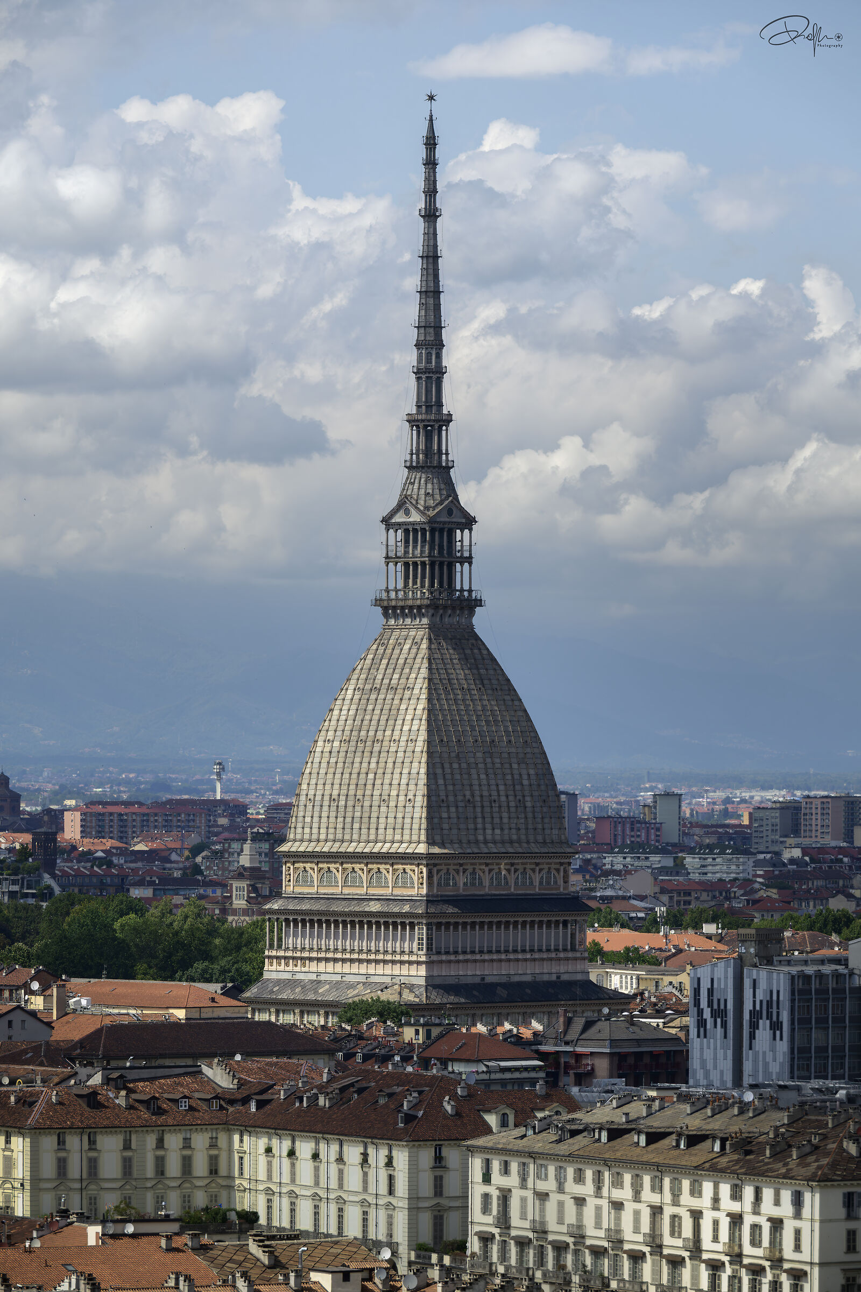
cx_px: 430
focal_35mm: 190
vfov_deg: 10.8
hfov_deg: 7.2
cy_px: 646
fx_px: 6816
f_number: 11
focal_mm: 190
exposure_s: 1/320
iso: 80
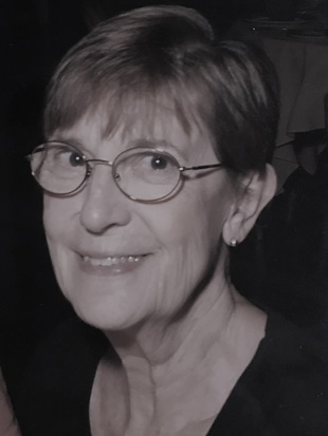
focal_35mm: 28
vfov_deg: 63.4
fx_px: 354
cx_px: 164
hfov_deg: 49.8
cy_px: 218
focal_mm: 3.99
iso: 100
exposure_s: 1/12
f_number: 1.8
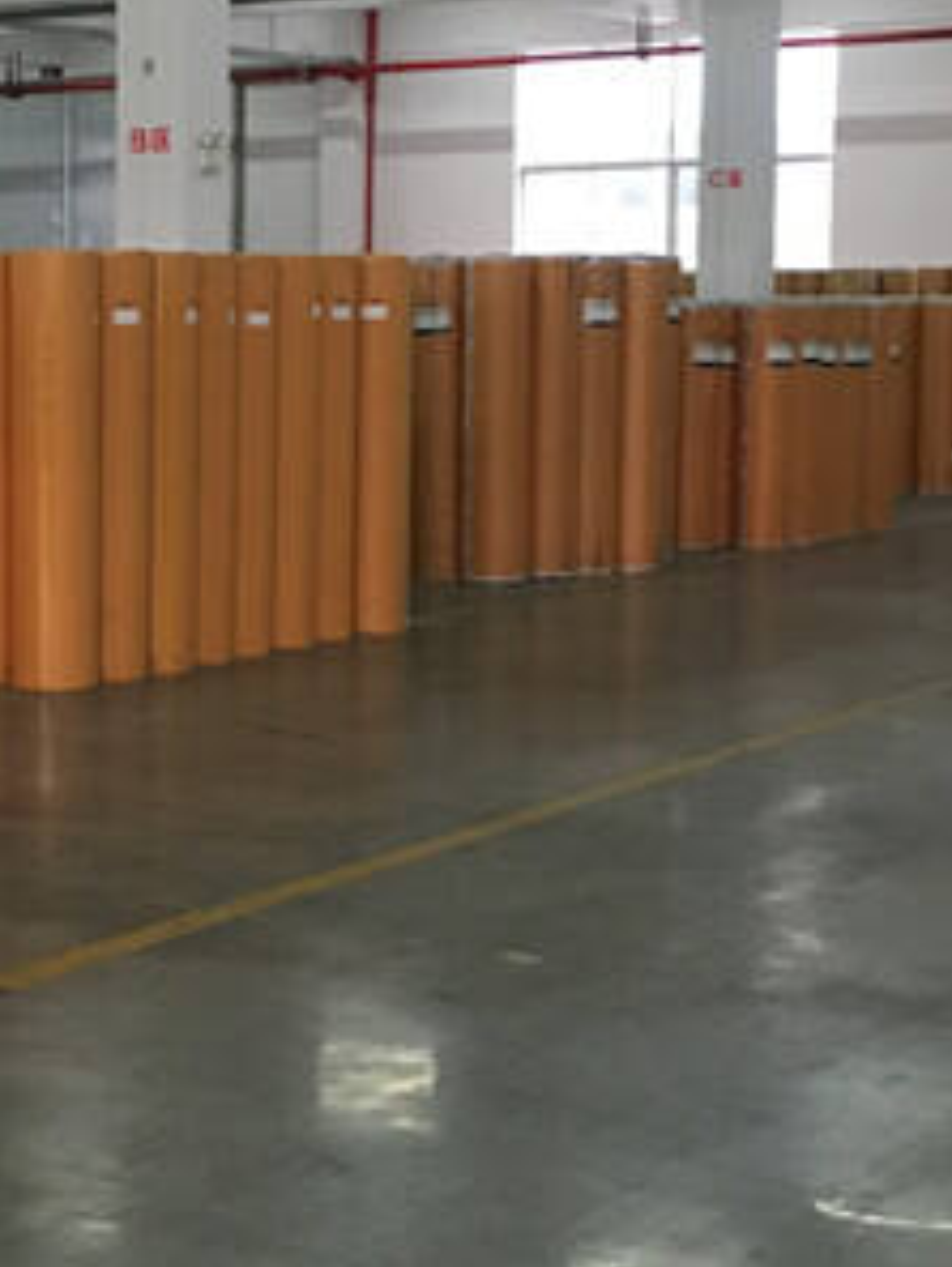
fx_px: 2858
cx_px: -90
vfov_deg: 25.0
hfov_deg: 18.2
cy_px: 563
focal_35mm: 78
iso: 200
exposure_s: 1/33
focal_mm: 4.15
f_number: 2.2
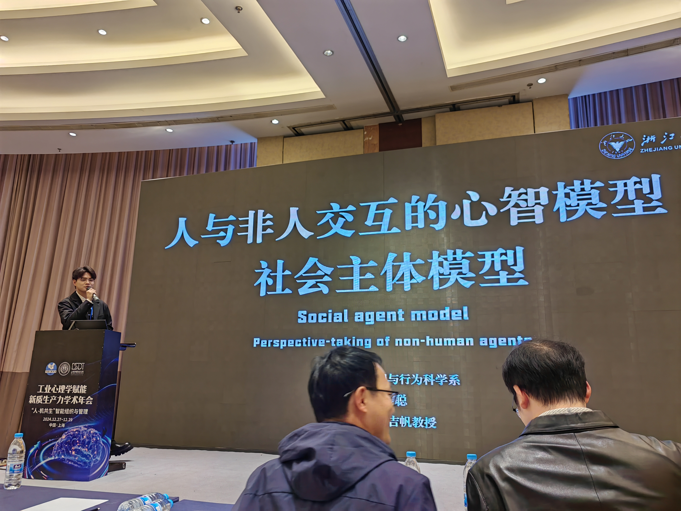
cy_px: 256
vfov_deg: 51.4
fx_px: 531
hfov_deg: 65.3
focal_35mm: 27
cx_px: 340
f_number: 1.8
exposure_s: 1/100
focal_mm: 5.54
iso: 200
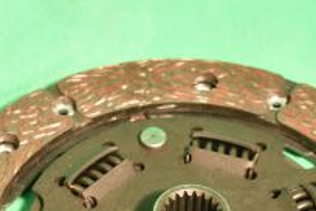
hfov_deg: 12.2
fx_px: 1475
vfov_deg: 8.1
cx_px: 191
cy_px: 251
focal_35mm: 168
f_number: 7.1
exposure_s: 1/60
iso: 1000
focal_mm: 38
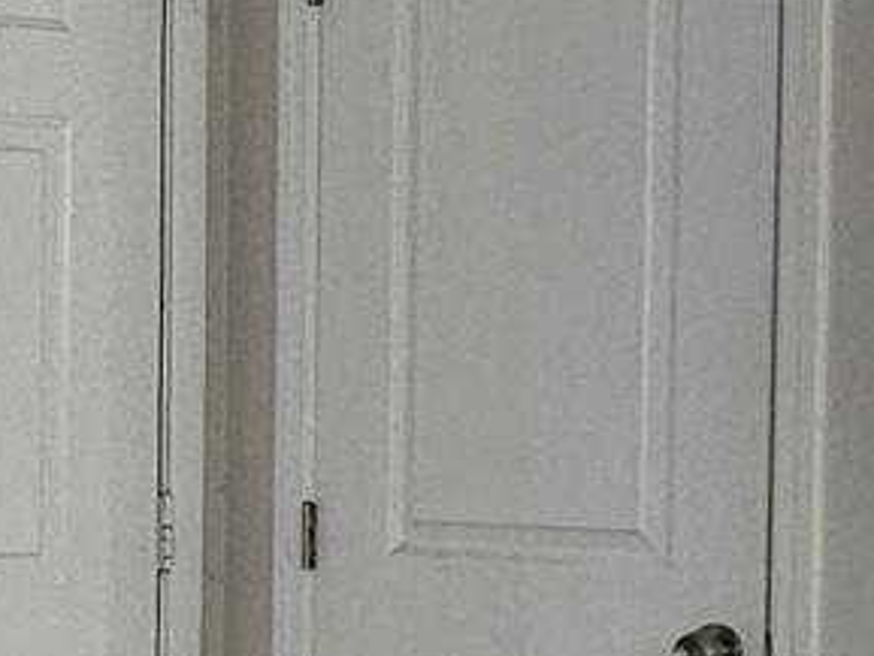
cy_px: 556
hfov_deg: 18.8
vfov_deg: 15.9
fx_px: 2324
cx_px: -429
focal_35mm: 92
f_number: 2.2
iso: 320
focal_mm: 2.2
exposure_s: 1/30
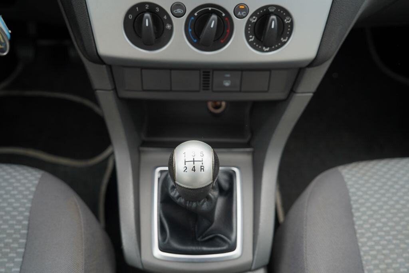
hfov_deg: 61.9
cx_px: 204
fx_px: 341
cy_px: 136
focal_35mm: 30
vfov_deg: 43.6
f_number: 4.5
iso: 100
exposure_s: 1/80
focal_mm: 30
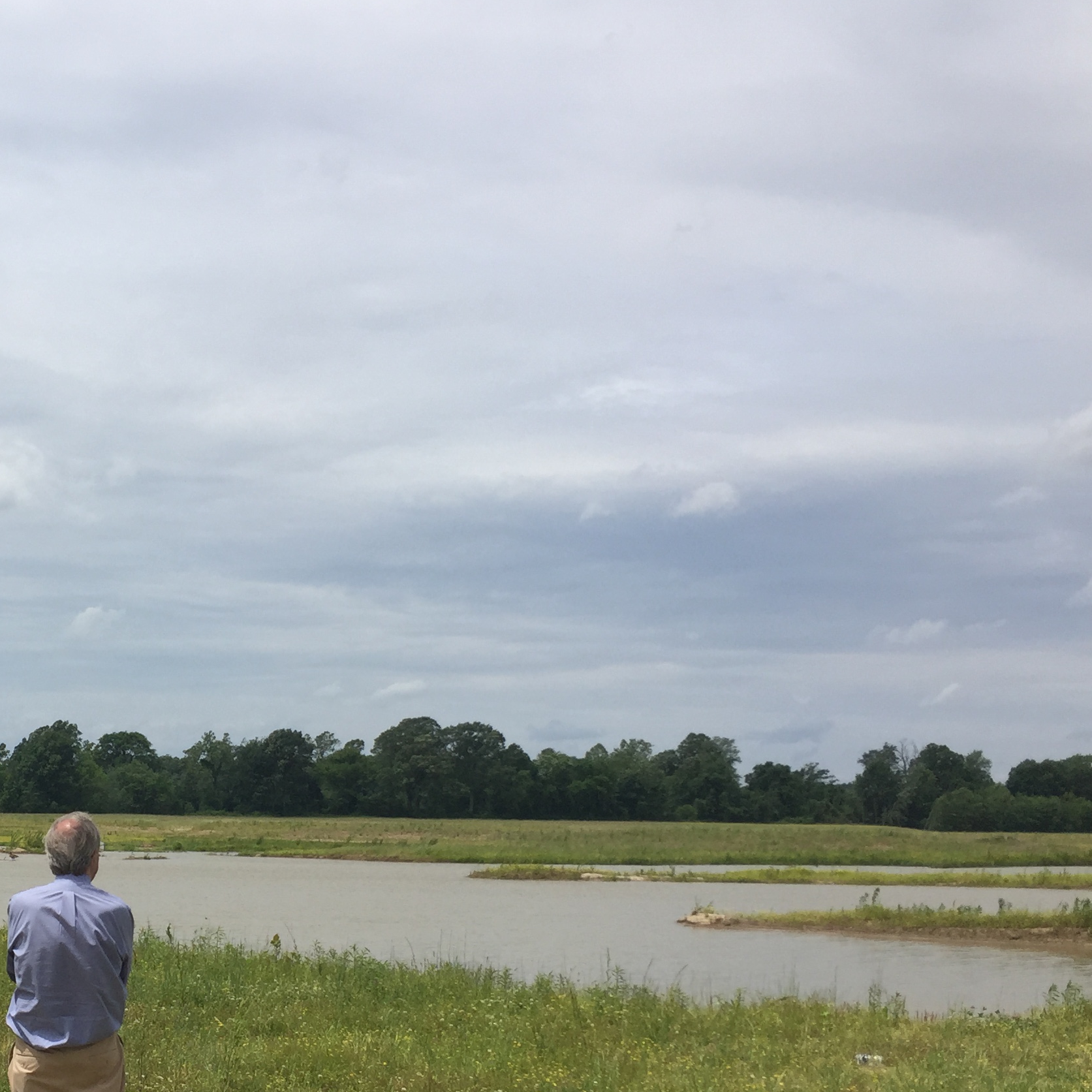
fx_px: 1785
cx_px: 100
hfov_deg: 32.3
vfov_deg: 33.6
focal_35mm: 50
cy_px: 761
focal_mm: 4.15
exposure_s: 1/3968
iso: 32
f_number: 2.2
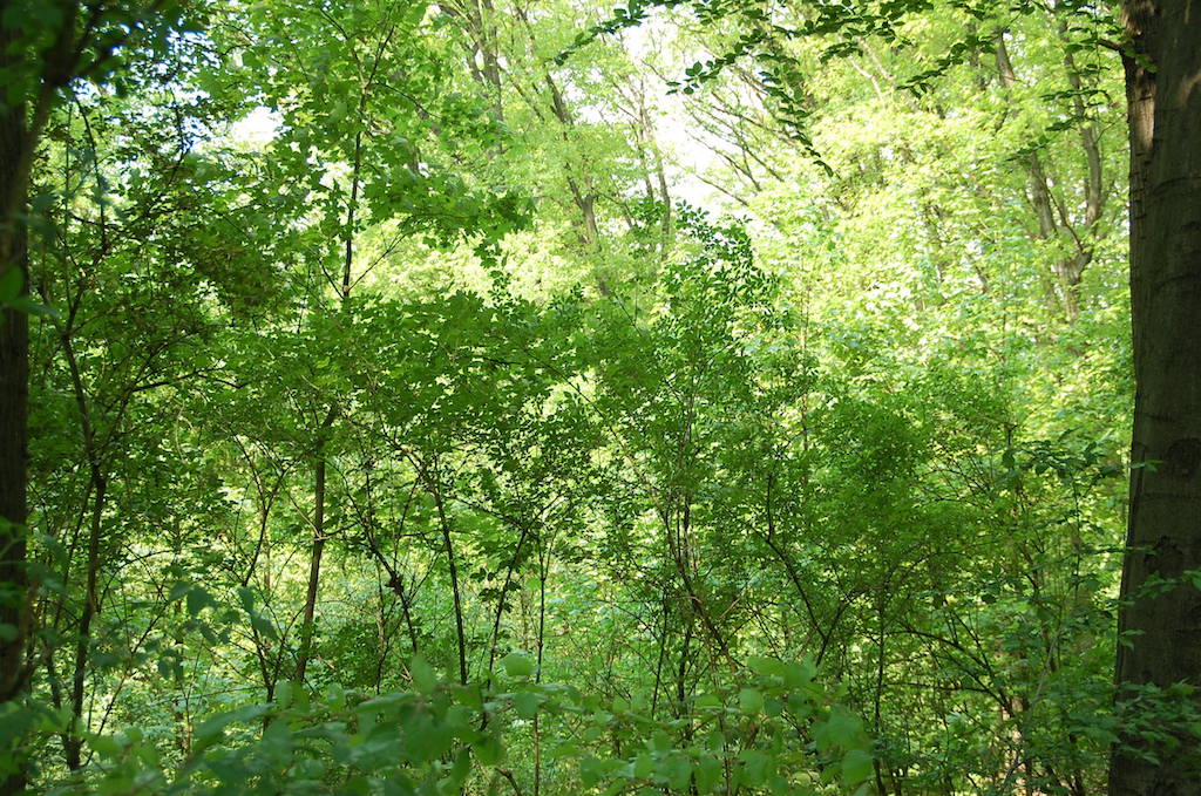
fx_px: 2198
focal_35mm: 66
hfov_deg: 30.6
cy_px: 398
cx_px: 600
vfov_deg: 20.5
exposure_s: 1/125
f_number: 5.6
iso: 400
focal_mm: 44
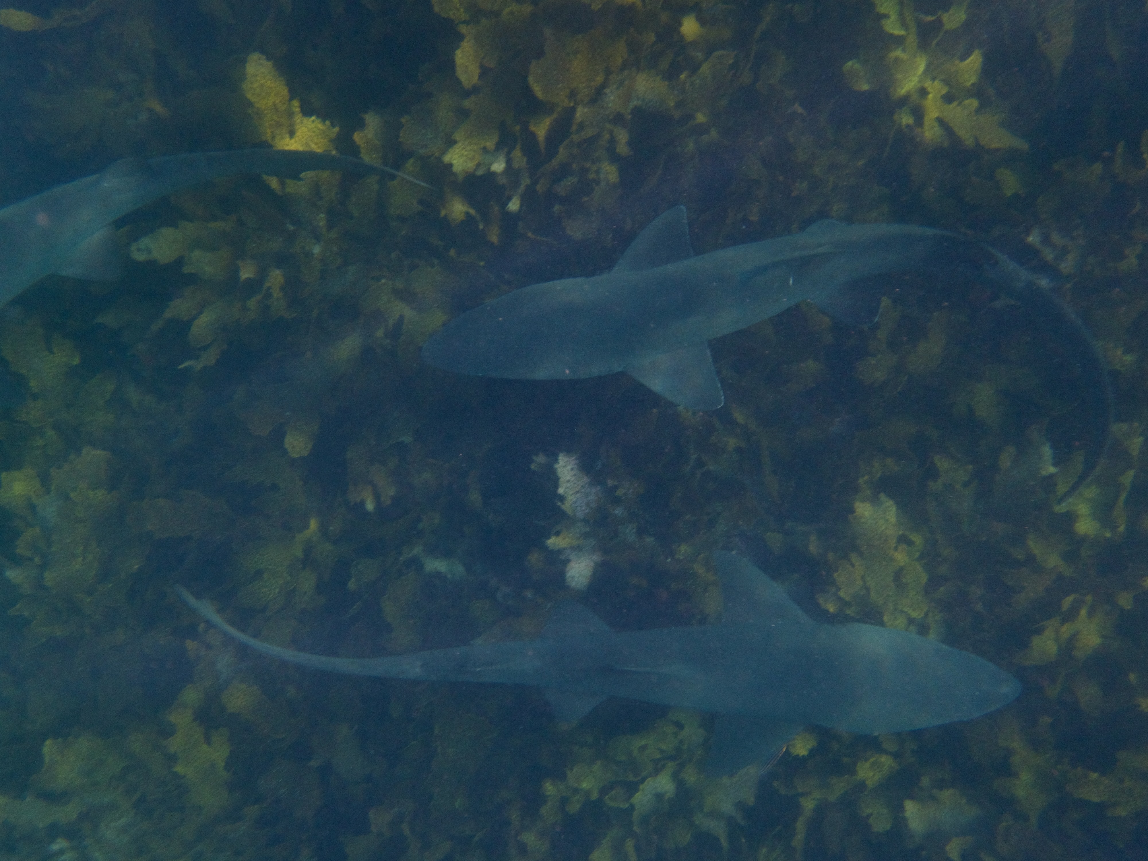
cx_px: 574
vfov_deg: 44.2
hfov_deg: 56.8
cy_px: 430
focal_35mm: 32
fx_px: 1061
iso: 100
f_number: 3.2
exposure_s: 1/125
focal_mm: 5.79
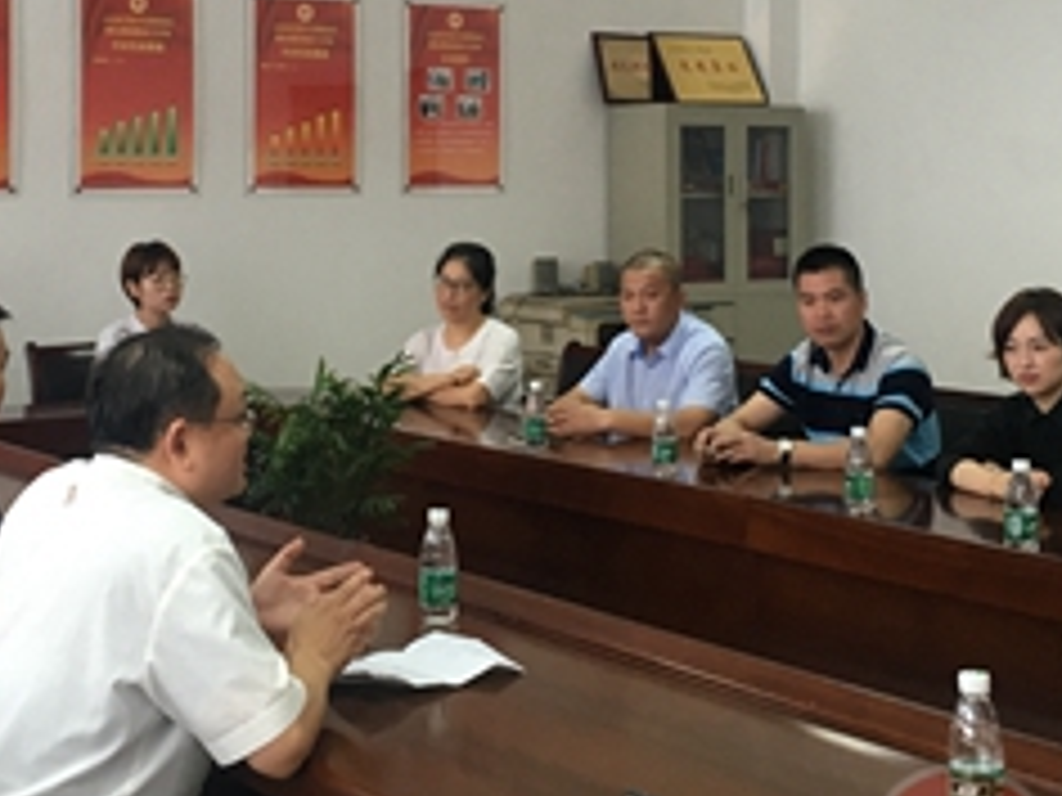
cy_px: 117
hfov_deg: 30.2
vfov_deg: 22.5
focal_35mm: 64
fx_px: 1963
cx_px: 472
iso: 80
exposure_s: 1/33
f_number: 2.2
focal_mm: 4.15
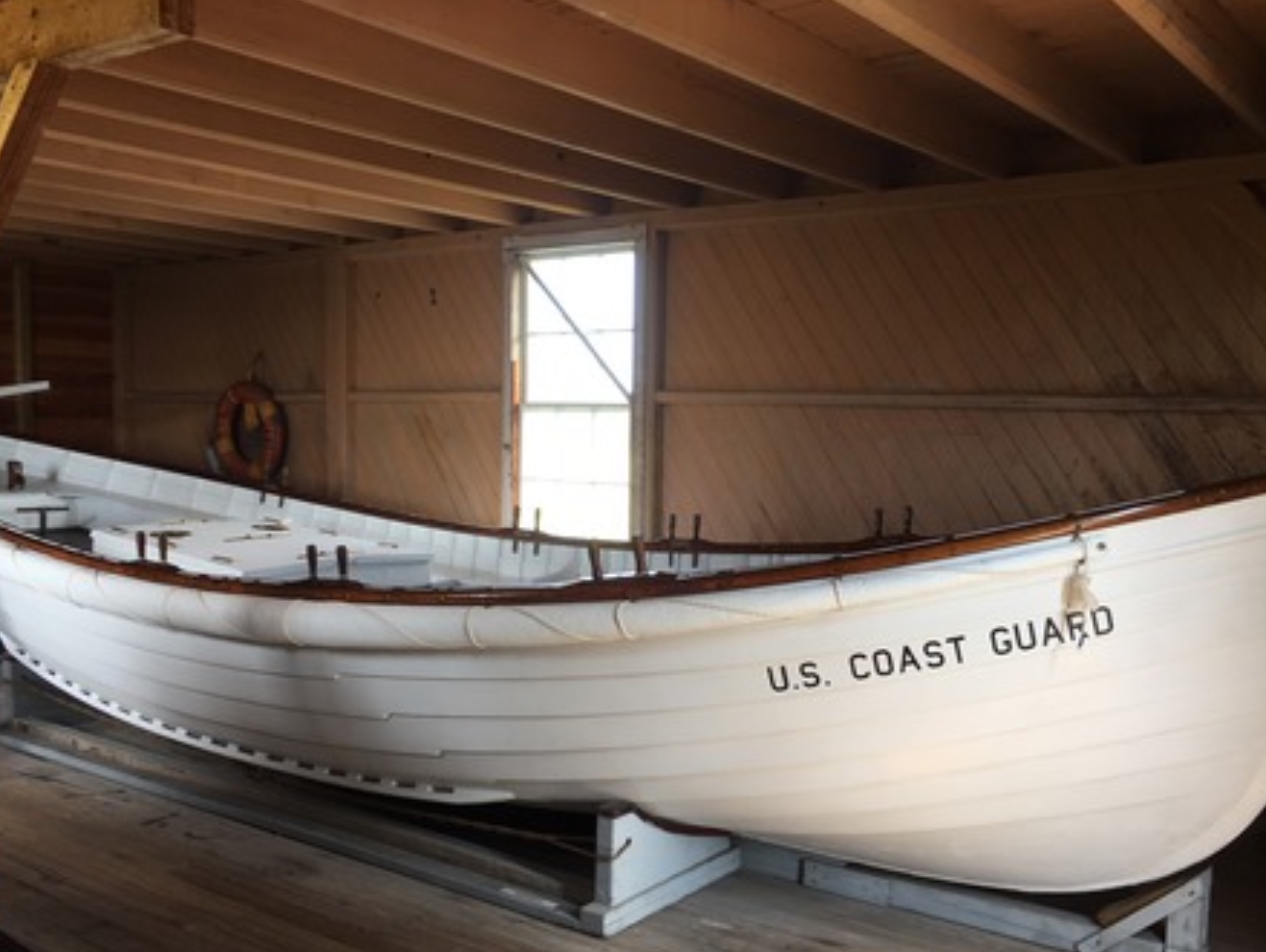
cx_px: 640
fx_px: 1208
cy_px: 529
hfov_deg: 55.3
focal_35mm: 33
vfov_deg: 42.9
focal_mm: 4.15
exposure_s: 1/40
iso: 25
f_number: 2.2
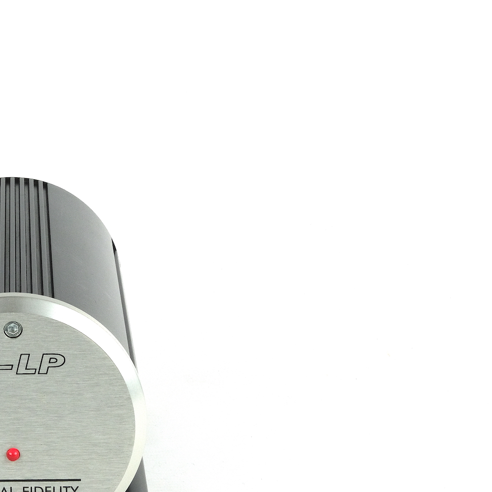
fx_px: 2235
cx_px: 15
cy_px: 277
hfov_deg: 12.4
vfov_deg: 12.6
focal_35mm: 139
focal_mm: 55
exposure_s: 1/13
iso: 800
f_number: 22
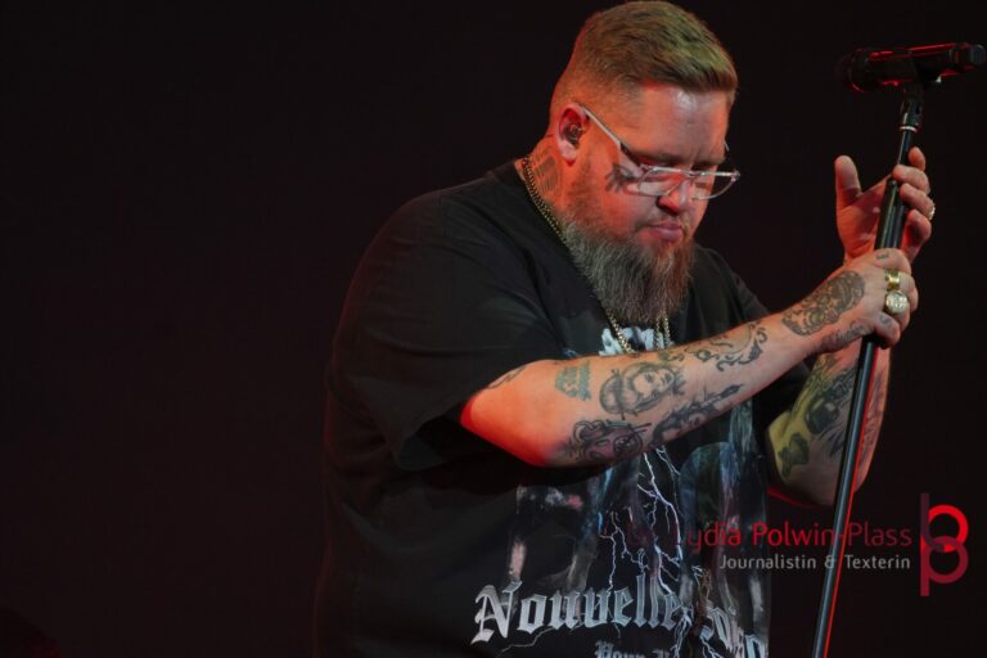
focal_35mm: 314
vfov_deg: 4.4
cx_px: 494
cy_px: 329
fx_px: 8594
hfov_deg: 6.6
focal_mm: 209
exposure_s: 1/400
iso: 2000
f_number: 6.3
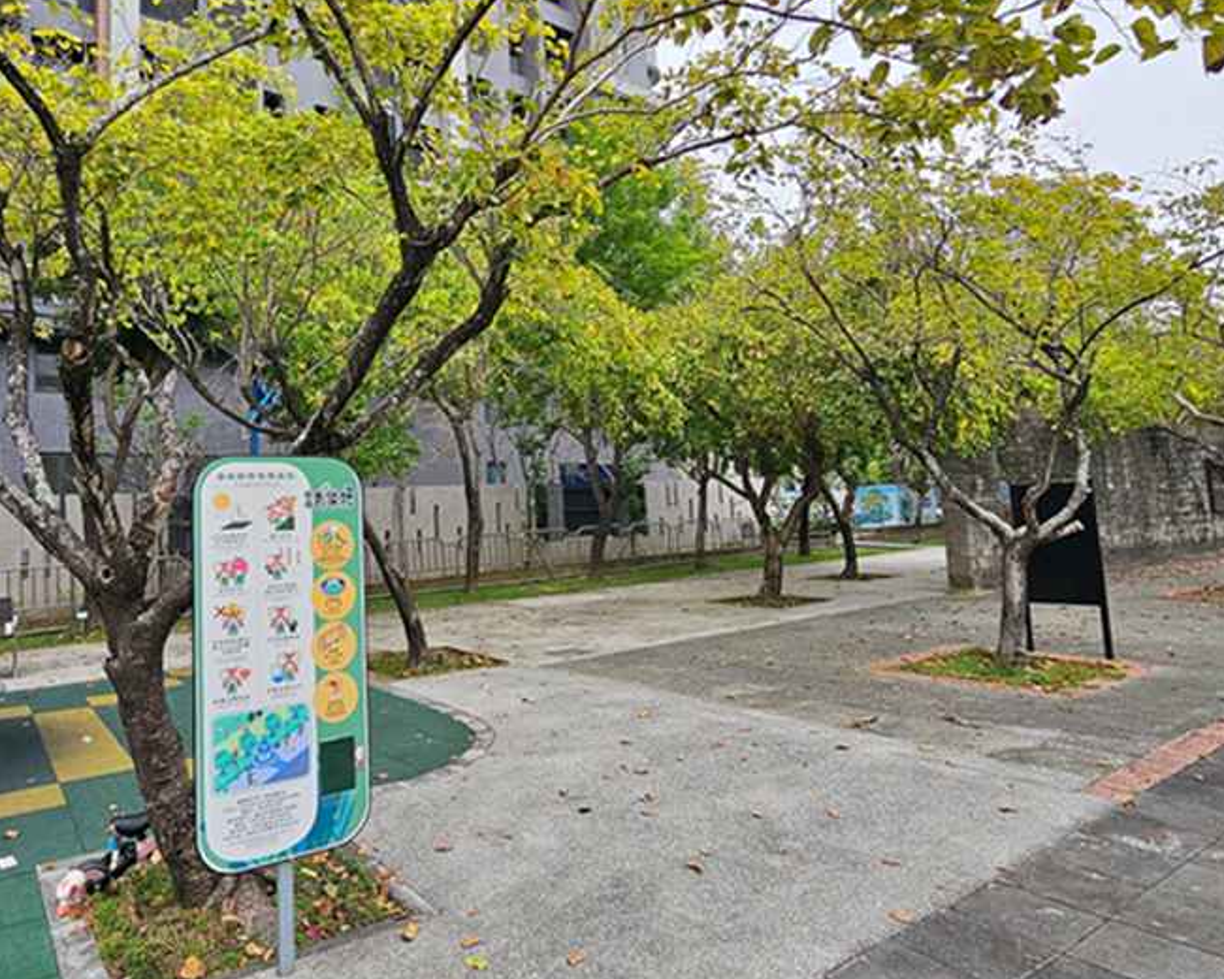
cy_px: 457
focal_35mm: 20
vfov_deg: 68.0
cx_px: 448
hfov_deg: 78.7
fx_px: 725
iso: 50
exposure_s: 1/189
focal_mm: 2.2
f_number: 2.2
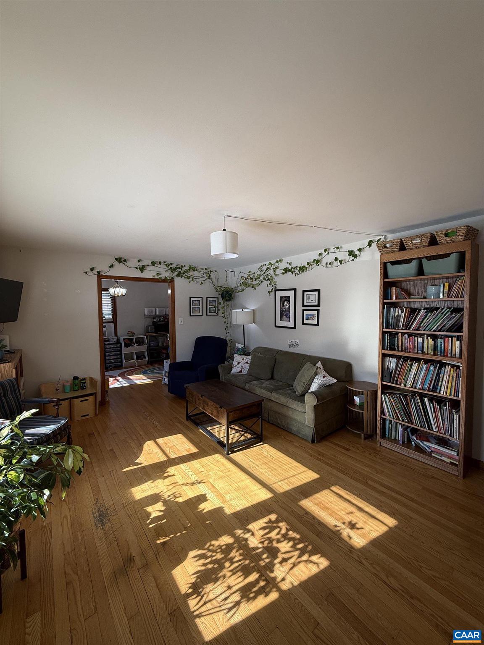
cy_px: 322
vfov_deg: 102.1
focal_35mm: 14
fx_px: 261
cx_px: 242
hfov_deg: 85.7
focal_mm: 2.22
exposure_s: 1/186
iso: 64
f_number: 2.2
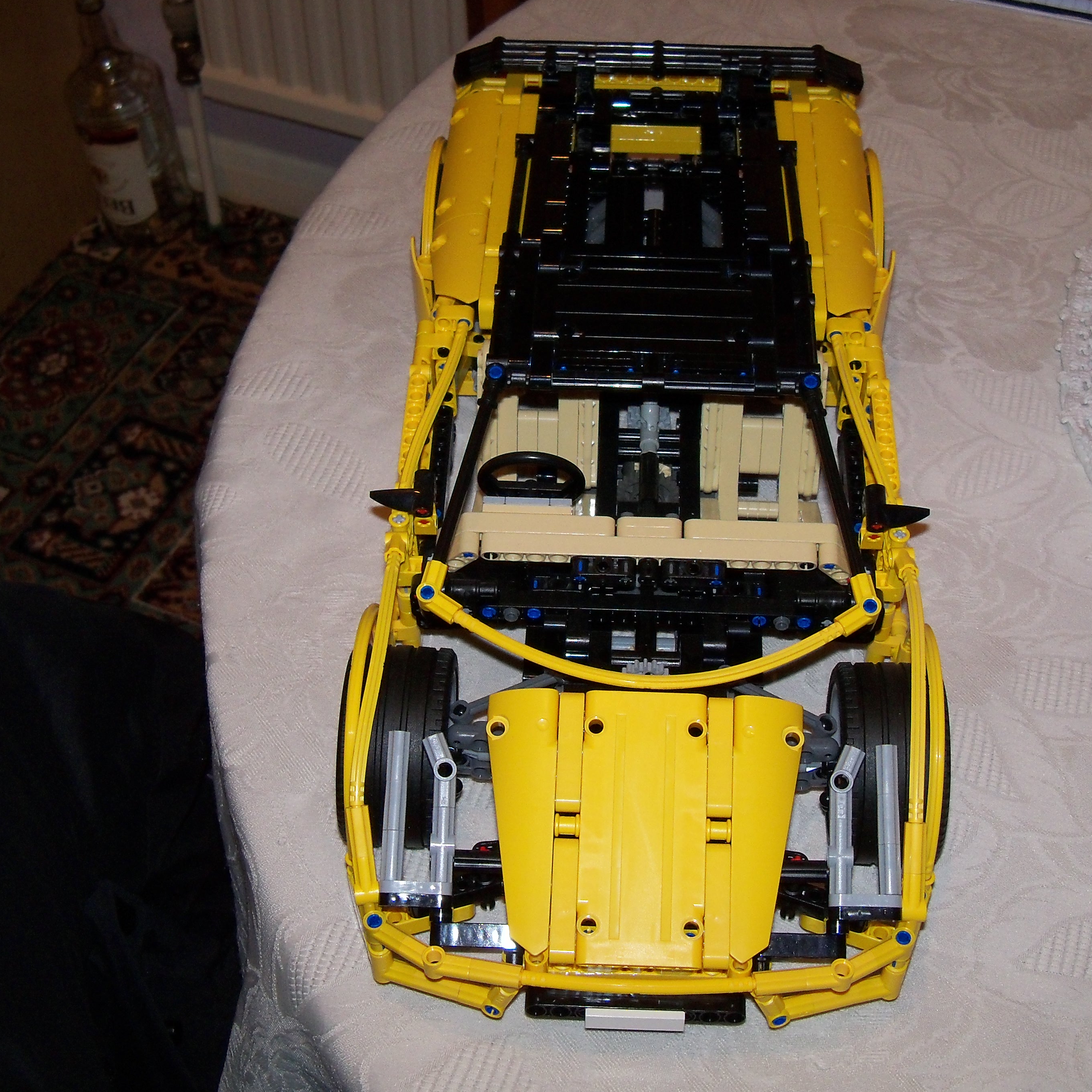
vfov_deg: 34.0
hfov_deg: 34.0
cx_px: 579
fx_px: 1785
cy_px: 549
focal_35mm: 50
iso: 200
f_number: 3.7
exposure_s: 1/30
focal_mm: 7.5
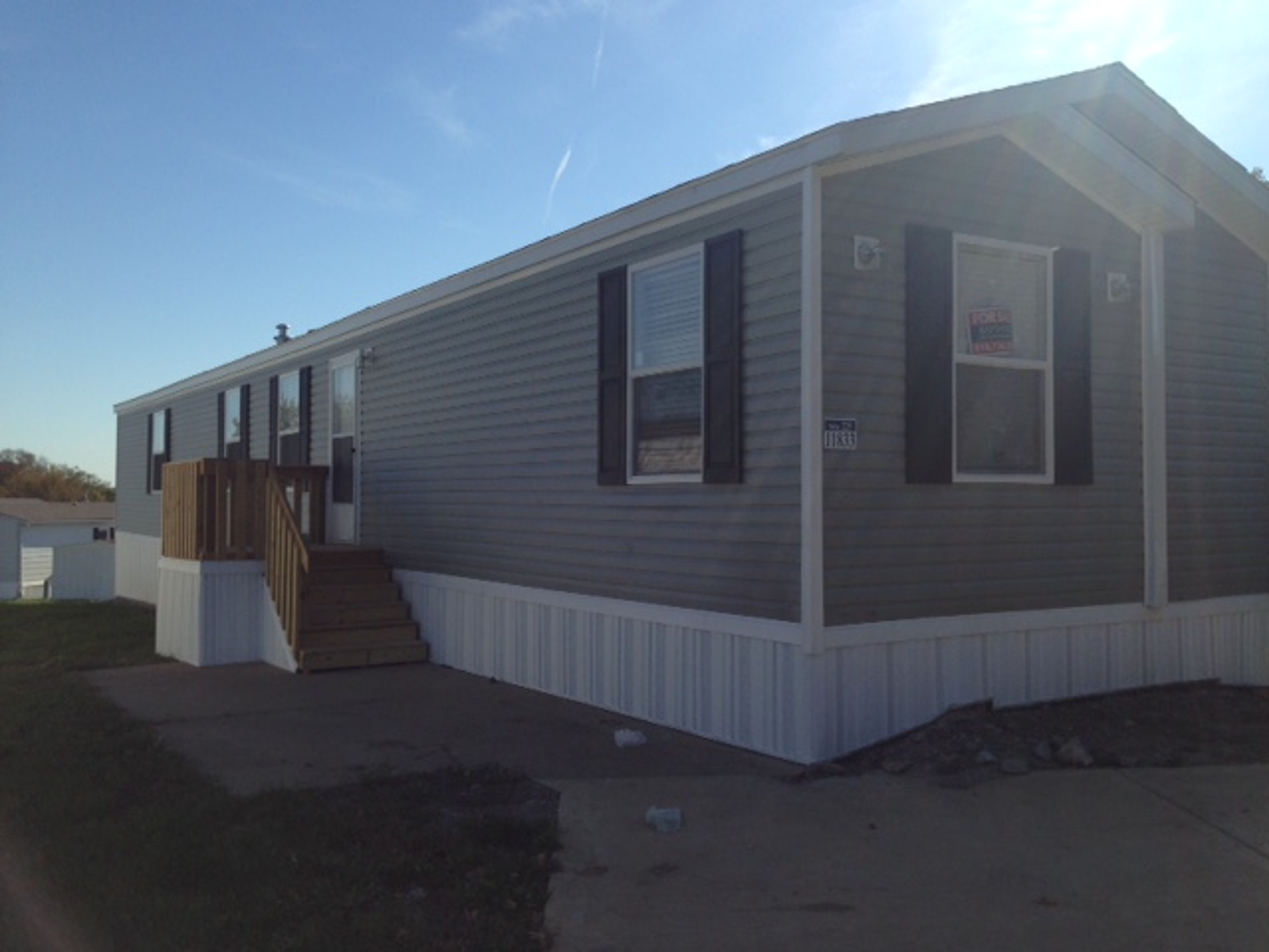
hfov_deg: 55.4
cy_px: 476
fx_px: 1210
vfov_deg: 42.9
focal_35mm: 33
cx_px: 634
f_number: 2.4
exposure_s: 1/2358
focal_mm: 4.12
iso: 50
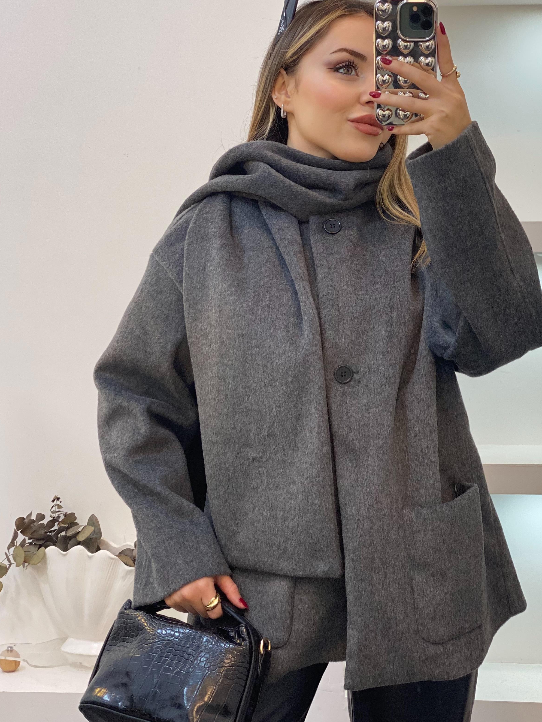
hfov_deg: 21.9
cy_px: 357
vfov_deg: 29.0
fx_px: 1399
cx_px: 339
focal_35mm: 67
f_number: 2
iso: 100
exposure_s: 1/100
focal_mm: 6
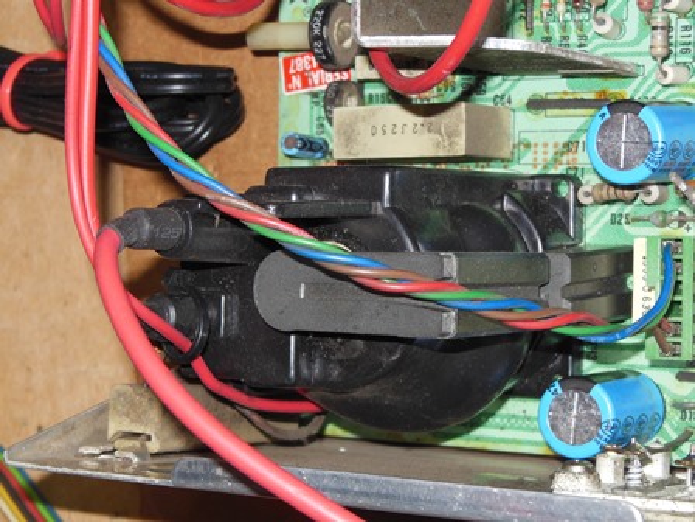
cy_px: 261
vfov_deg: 19.4
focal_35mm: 76
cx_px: 348
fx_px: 1526
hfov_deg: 25.7
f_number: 4.4
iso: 200
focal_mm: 13.6
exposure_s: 1/60
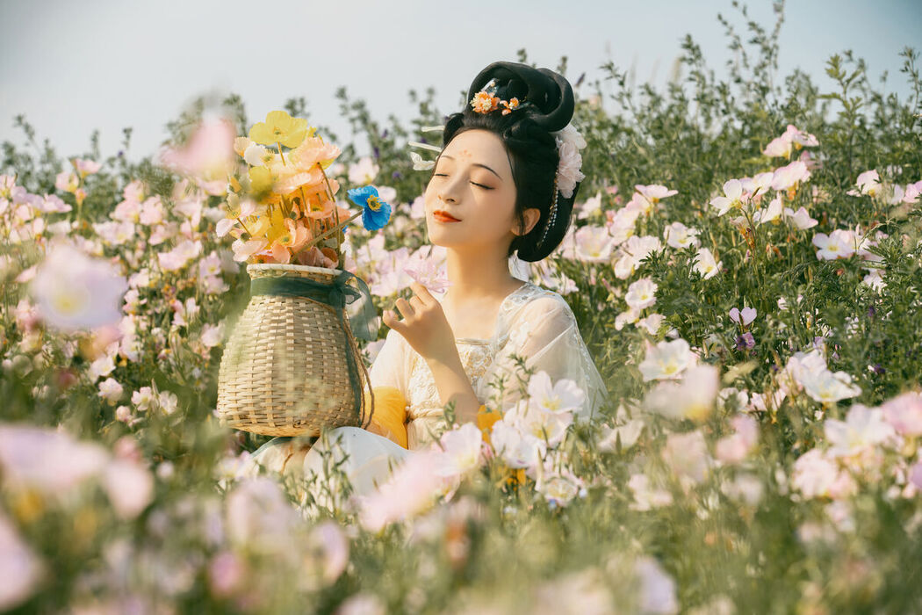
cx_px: 461
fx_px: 2945
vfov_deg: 11.9
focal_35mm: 115
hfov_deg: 17.8
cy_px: 308
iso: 200
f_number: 5.6
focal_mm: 115
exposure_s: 1/640
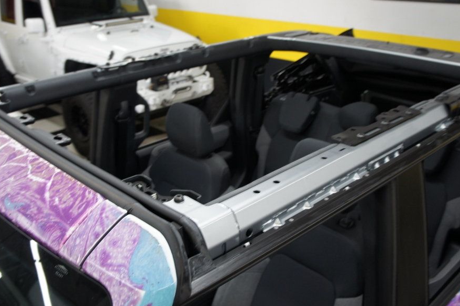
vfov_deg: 37.8
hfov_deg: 54.5
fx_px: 447
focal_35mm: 35
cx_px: 227
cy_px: 144
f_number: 4
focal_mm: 20
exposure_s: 1/30
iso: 250
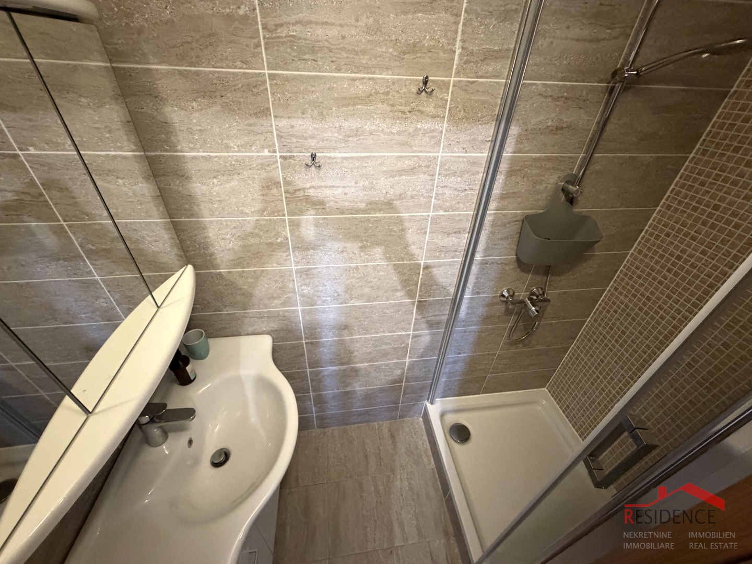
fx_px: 304
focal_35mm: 14
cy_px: 282
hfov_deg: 102.1
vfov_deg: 85.7
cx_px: 376
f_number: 2.2
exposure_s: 1/50
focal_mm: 2.22
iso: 1000
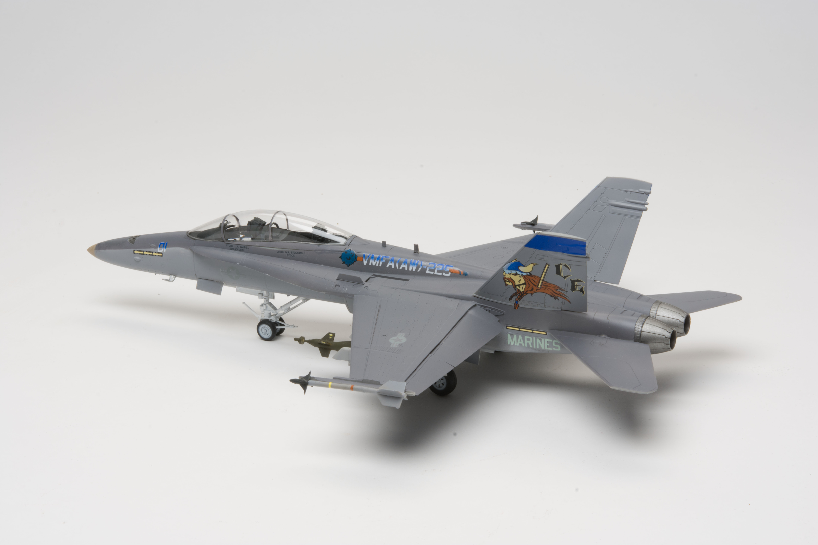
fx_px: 2045
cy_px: 272
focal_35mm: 90
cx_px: 409
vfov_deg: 15.2
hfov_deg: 22.6
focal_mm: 60
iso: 100
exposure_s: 1/60
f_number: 22
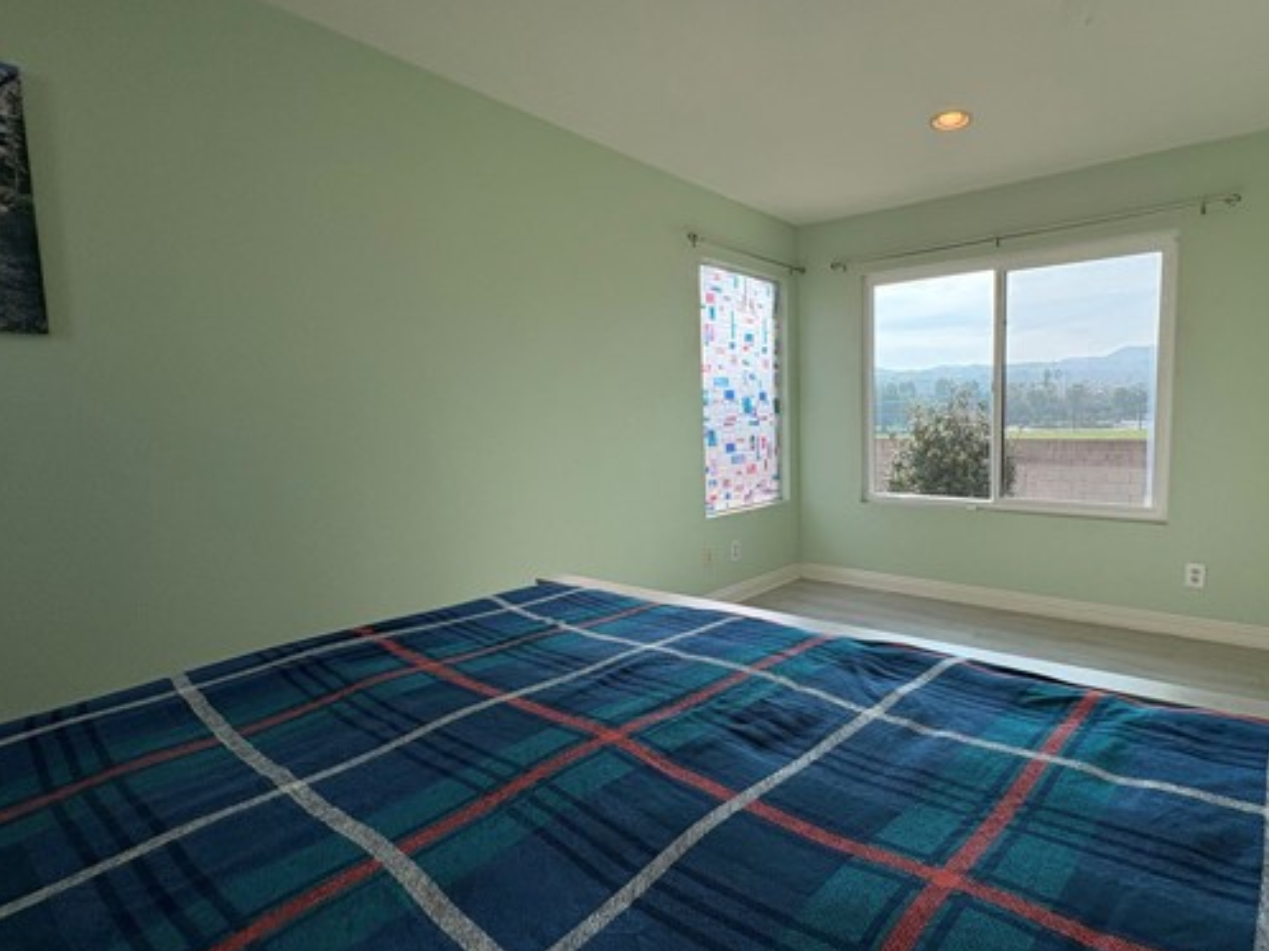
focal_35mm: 18
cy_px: 479
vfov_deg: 71.5
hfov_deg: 86.3
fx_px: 660
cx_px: 782
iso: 64
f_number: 2.2
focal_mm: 2.22
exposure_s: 1/858
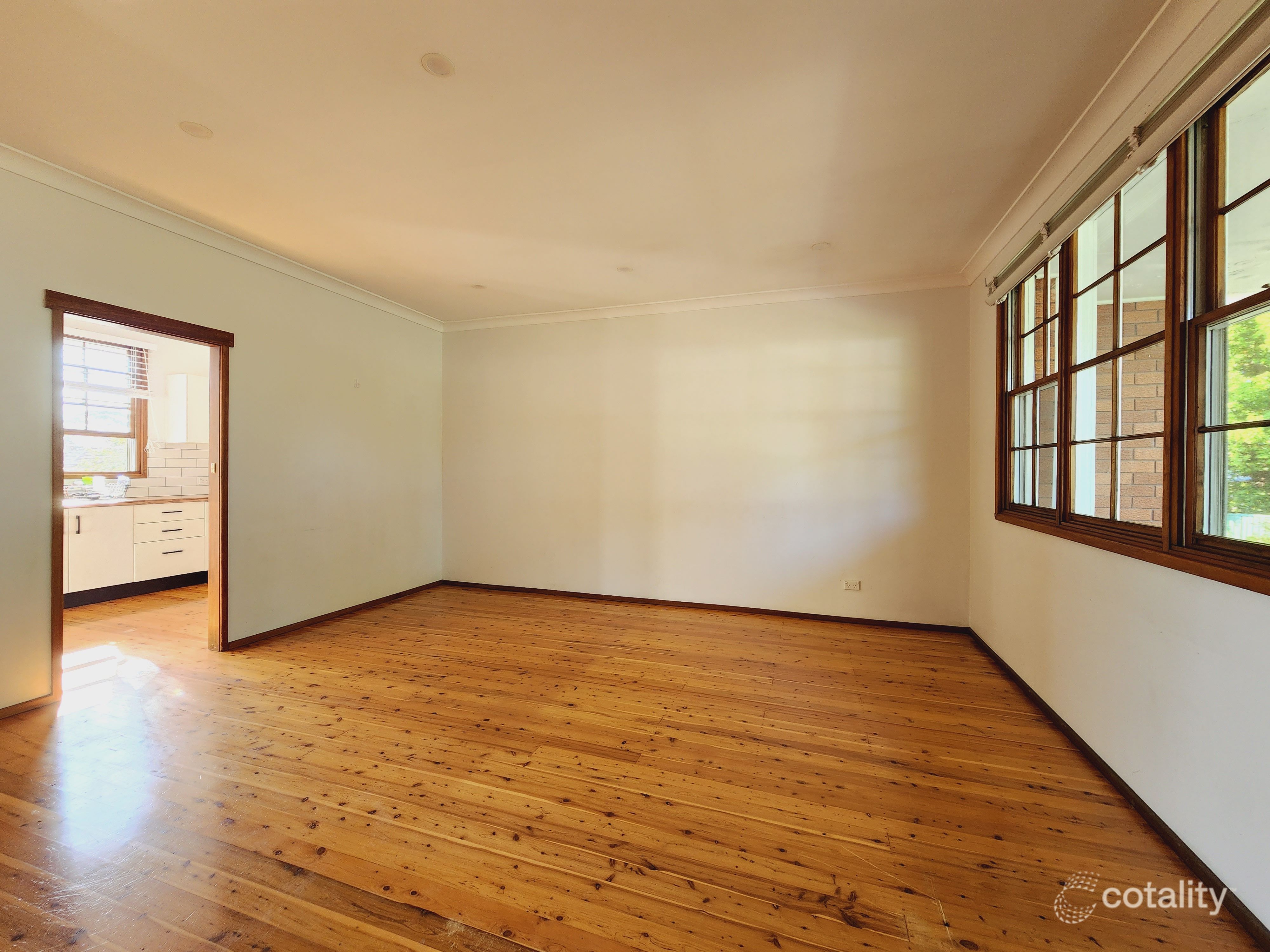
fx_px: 477
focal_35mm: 13
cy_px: 476
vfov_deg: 89.9
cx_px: 635
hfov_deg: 106.2
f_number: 2.2
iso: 125
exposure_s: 1/50
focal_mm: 2.2
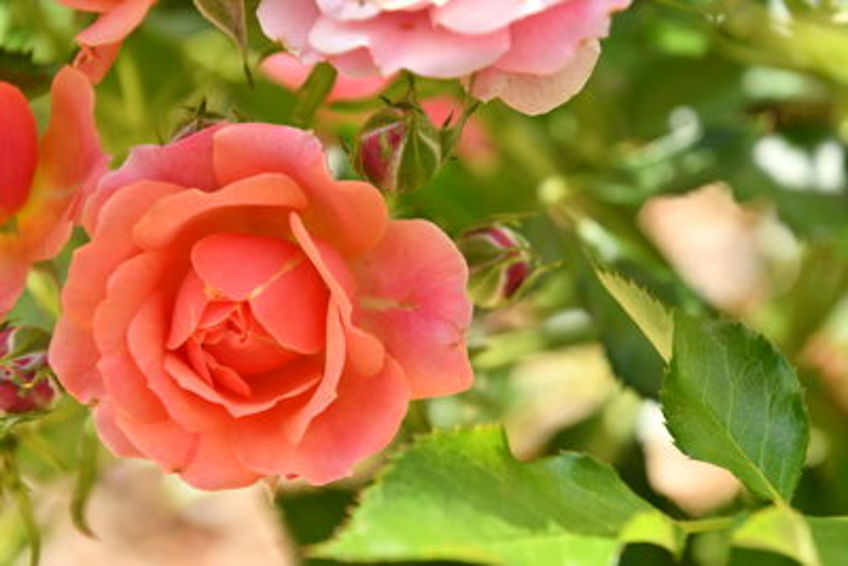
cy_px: 283
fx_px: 2757
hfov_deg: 17.5
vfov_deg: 11.7
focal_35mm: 117
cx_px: 424
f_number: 5.3
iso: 100
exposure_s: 1/200
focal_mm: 78
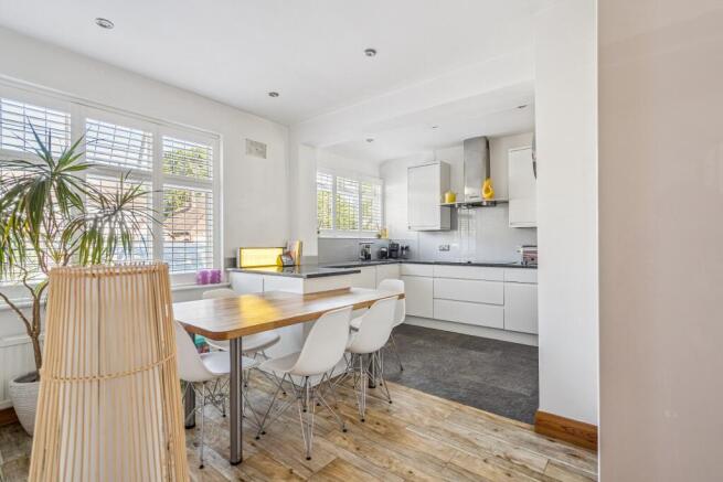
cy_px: 241
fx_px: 321
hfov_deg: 96.7
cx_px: 362
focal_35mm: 16
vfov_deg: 73.8
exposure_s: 1/60
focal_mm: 16
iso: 640
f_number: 5.6
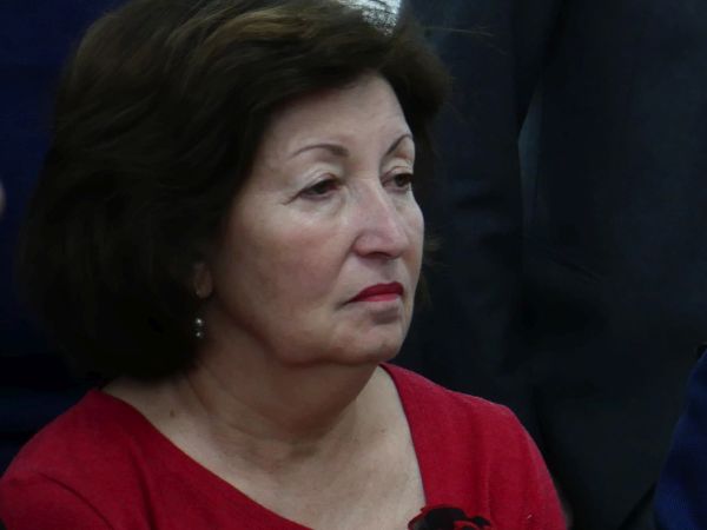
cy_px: 265
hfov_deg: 27.8
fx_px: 1430
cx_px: 354
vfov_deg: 21.0
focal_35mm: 70
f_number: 2.8
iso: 800
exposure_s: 1/320
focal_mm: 35
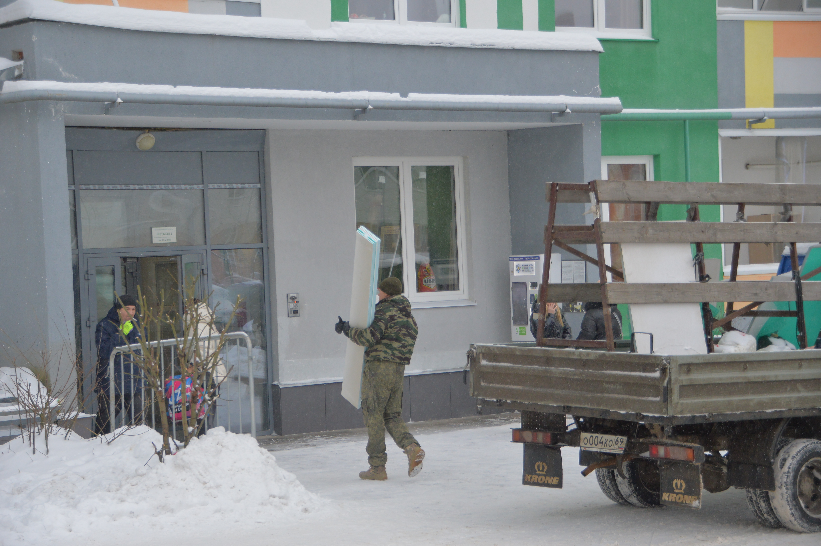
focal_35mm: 82
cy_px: 273
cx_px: 410
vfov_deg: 16.5
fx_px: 1880
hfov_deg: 24.6
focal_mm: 55
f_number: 5
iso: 800
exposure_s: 1/640
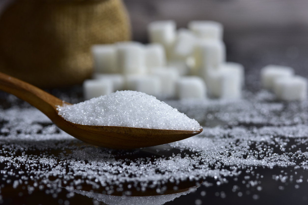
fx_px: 899
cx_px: 154
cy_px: 102
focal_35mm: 105
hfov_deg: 19.4
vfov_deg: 13.1
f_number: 13
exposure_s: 1/10
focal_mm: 105
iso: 400
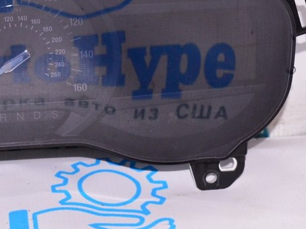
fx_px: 1104
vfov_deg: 11.8
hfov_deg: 15.5
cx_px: 8
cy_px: 106
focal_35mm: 125
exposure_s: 1/200
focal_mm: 38
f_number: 8
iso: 1600
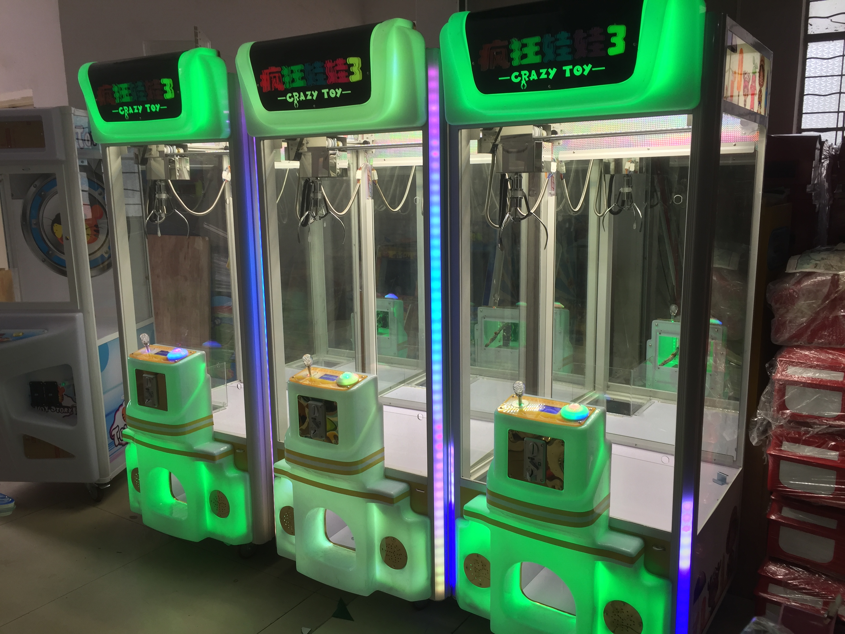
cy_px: 317
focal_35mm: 29
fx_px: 708
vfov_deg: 48.2
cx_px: 422
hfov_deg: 61.7
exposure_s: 1/50
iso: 32
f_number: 2.2
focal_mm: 4.15
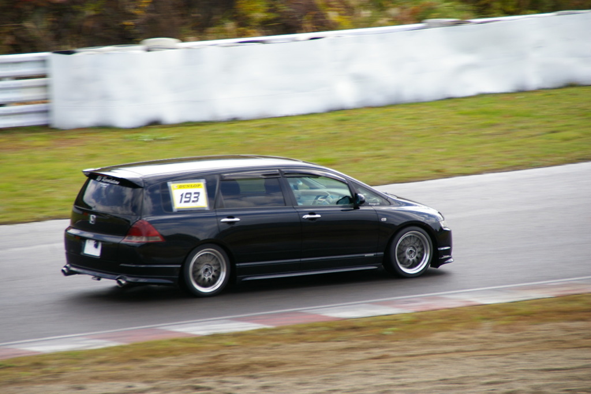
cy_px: 197
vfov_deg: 5.1
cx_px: 296
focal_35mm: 270
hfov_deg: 7.6
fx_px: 4431
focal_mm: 180
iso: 200
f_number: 8
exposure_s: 1/180
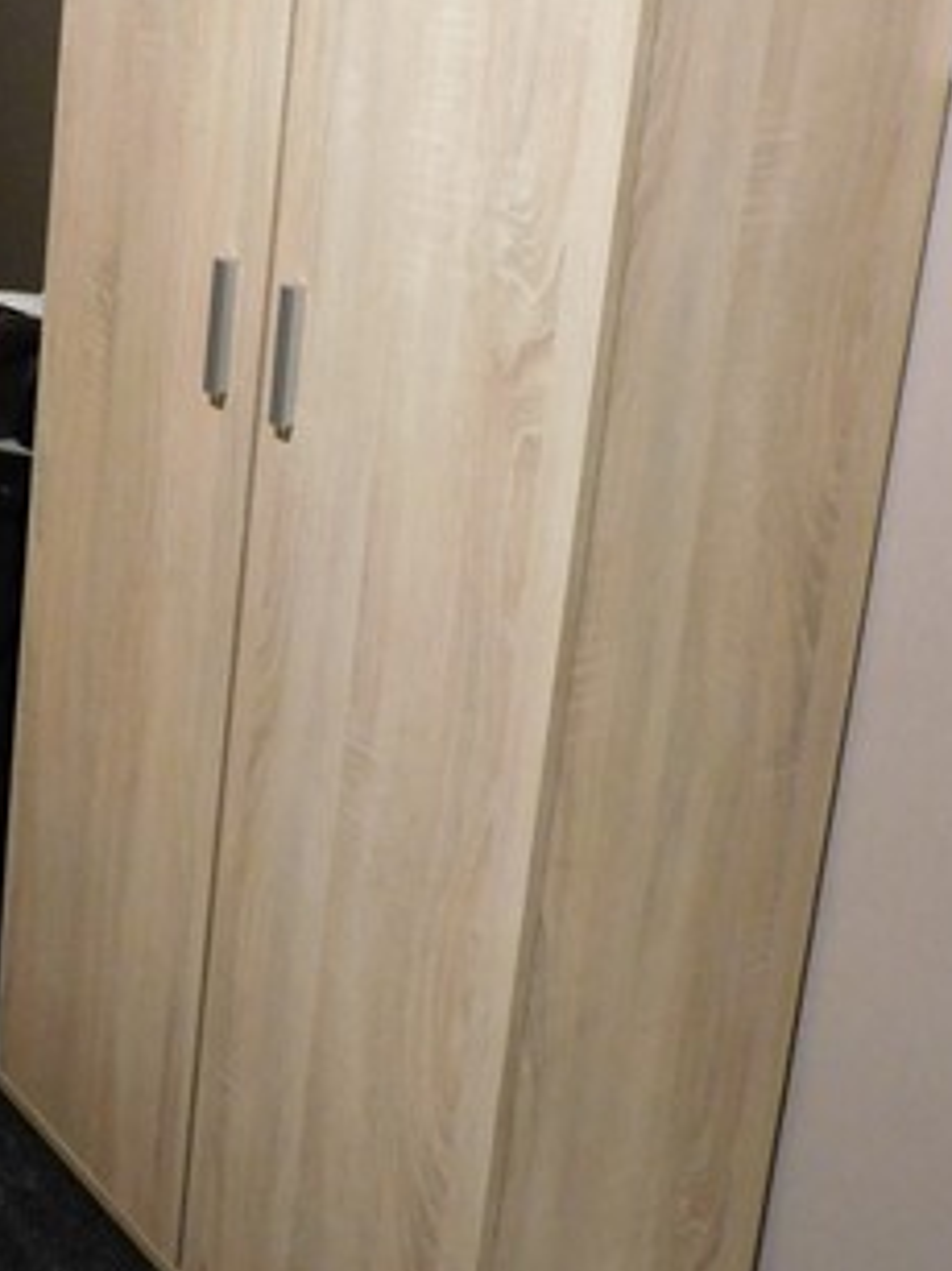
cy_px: 244
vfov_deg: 36.8
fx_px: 1835
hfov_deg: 27.7
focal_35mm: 50
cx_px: 46
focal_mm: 4.3
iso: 400
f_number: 3.3
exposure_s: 1/10
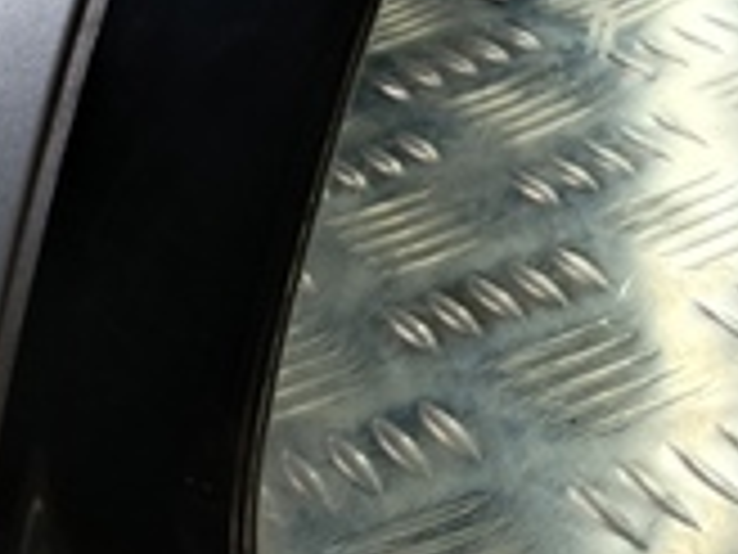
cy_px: 441
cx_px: 220
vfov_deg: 10.3
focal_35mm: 144
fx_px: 3070
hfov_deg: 13.7
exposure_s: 1/33.3
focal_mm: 4.11
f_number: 1.6
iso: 95
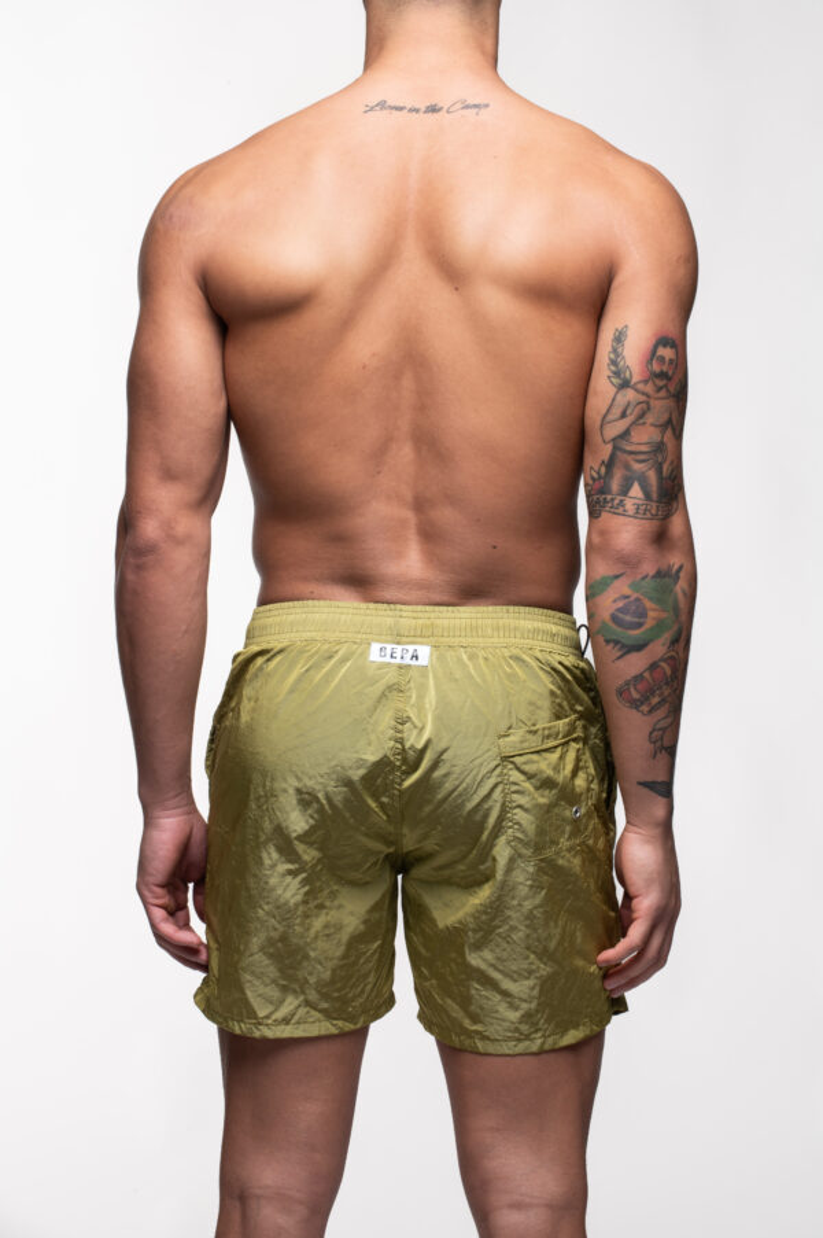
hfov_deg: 11.4
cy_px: 619
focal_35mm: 120
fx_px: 4121
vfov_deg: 17.1
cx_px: 412
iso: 200
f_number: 16
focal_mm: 120
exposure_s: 1/125
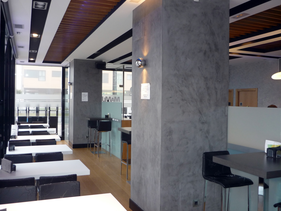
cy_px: 106
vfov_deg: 42.9
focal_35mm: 33
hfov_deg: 55.4
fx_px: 268
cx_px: 140
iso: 160
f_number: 2.8
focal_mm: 5.5
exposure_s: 1/30
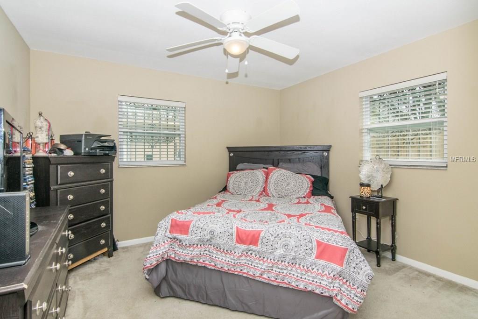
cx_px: 239
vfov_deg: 67.4
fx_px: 239
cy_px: 160
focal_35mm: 18
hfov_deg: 90.0
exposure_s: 1/200
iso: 640
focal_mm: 12
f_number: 11
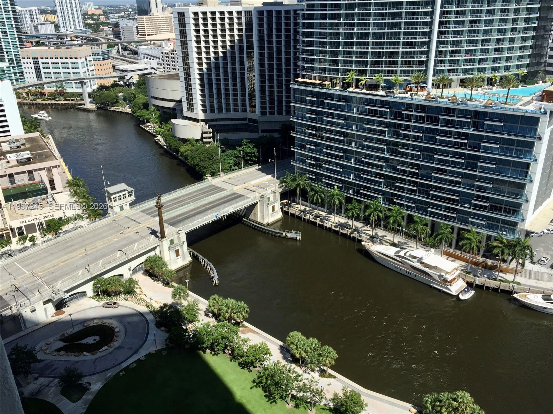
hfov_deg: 61.7
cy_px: 207
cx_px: 276
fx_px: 463
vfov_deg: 48.2
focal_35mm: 29
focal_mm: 4.15
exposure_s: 1/2083
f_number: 2.2
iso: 32
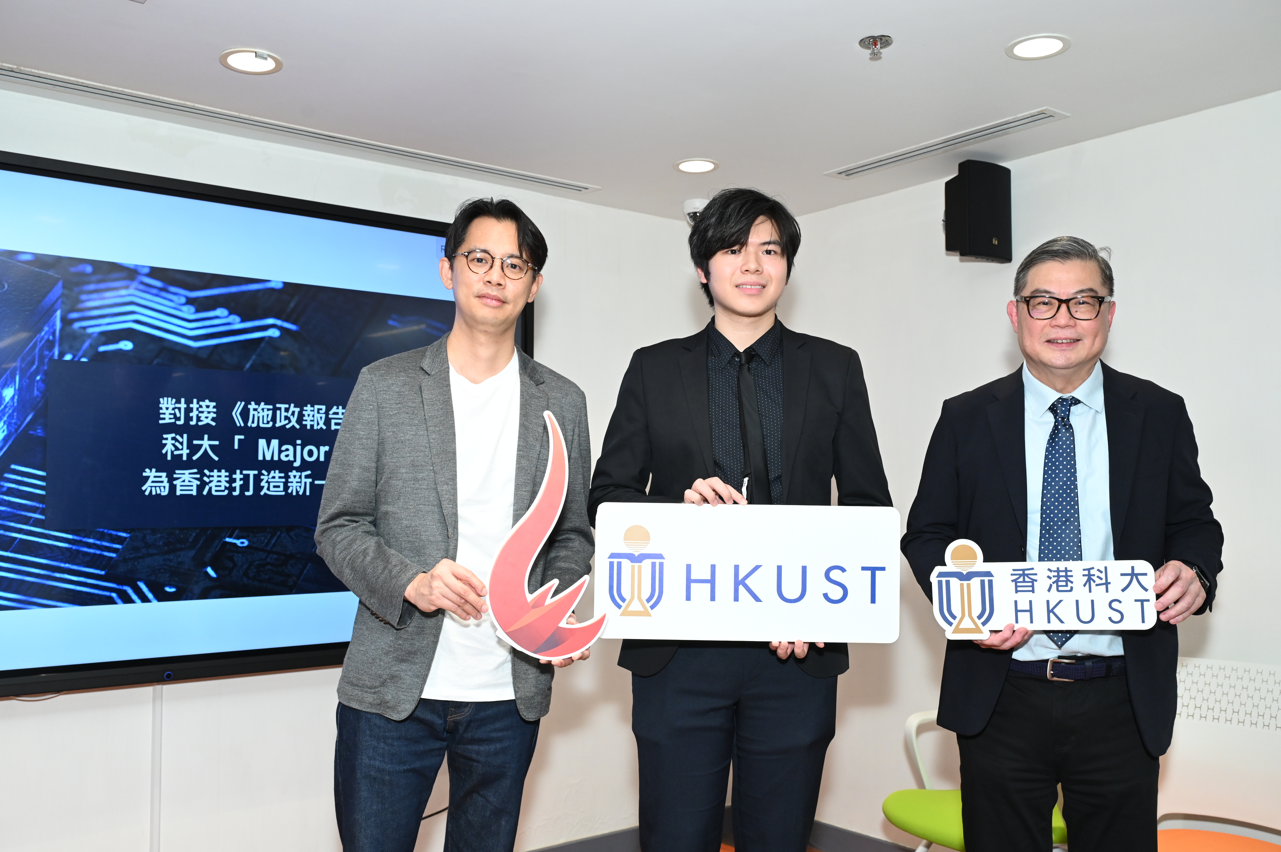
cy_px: 426
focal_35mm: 33
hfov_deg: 57.3
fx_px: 1173
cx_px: 640
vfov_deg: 39.9
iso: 2000
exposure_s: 1/200
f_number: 6.3
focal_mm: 33
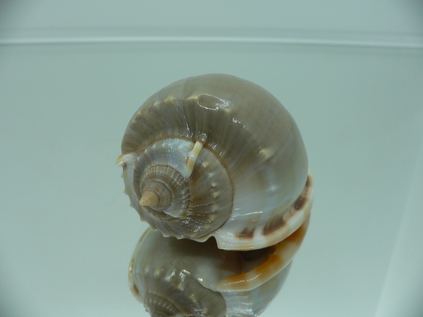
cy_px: 158
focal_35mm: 35
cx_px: 212
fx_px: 428
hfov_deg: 52.6
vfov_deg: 40.7
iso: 80
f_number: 2.8
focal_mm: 4.6
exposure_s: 1/60
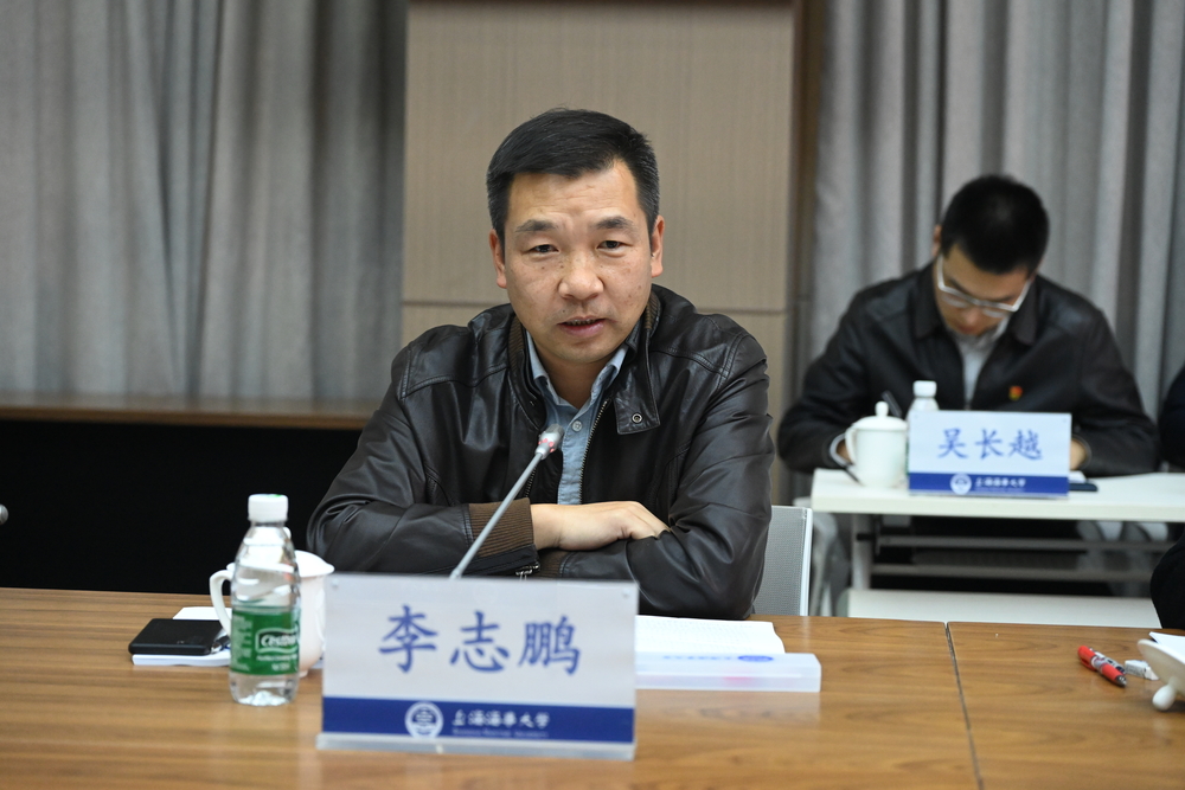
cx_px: 592
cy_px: 395
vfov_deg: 17.5
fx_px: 2568
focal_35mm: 78
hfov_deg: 26.0
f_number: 4
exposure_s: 1/250
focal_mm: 78
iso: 4000
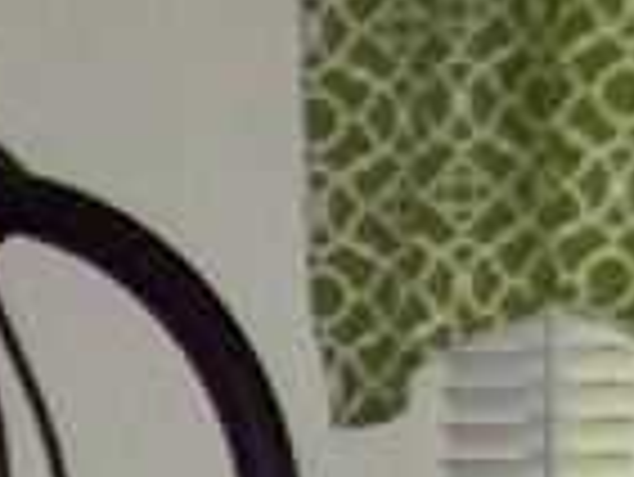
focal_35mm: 261
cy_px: 1069
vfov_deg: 5.5
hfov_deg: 6.9
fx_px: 4784
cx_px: -1219
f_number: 2.7
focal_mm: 6
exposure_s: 1/64
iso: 140
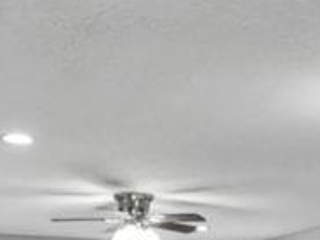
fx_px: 786
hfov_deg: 22.5
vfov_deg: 16.3
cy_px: 325
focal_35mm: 85
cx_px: 287
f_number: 2.2
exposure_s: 1/60
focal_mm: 2.2
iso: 160
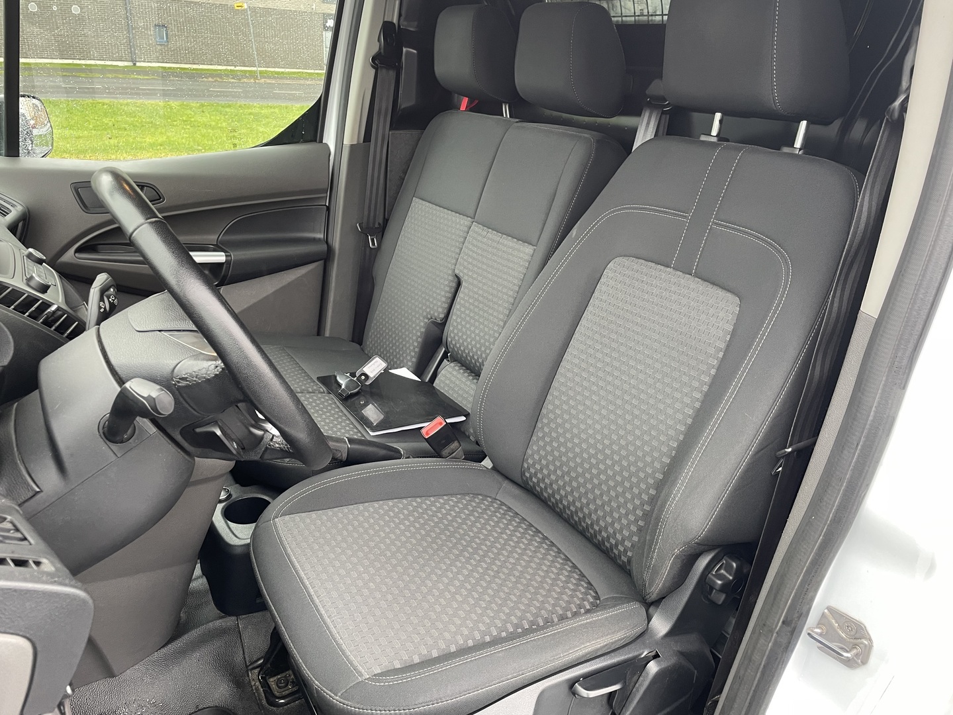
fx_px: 716
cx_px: 476
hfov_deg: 67.3
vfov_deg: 53.1
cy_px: 358
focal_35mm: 26
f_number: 1.6
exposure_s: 1/70
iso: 125
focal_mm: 4.2
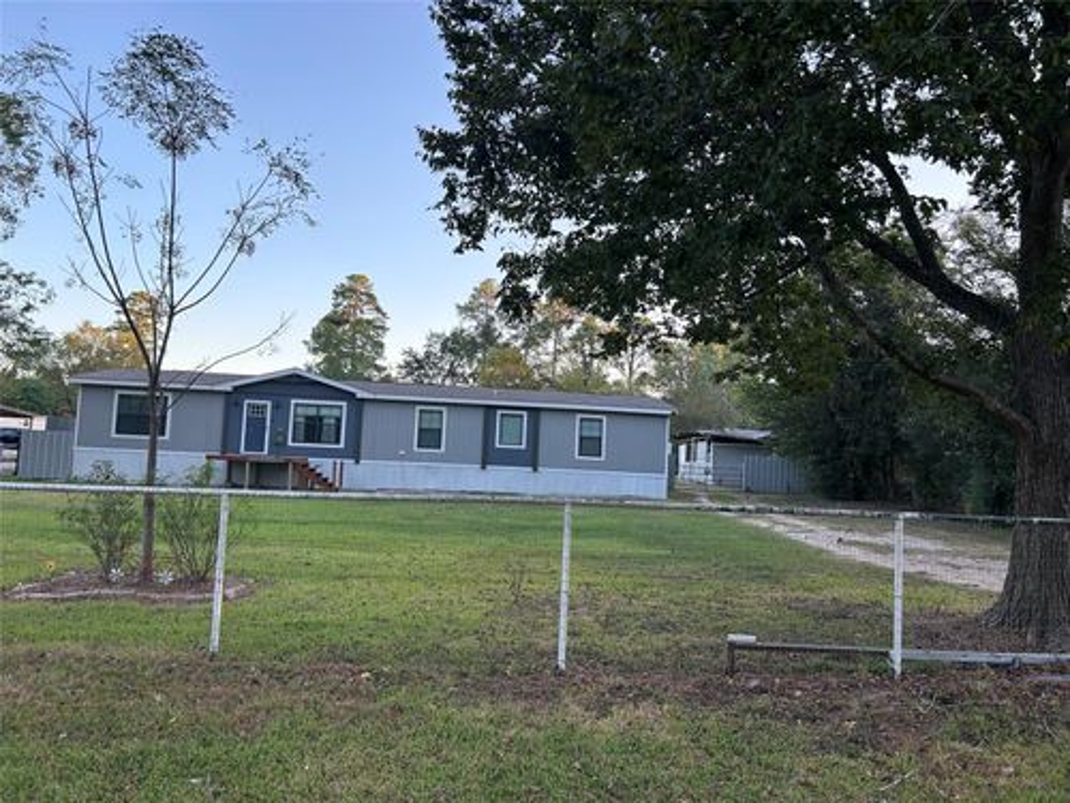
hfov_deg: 67.3
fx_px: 804
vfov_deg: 53.1
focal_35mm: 26
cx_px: 535
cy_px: 402
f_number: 1.5
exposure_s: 1/339
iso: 50
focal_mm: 5.7
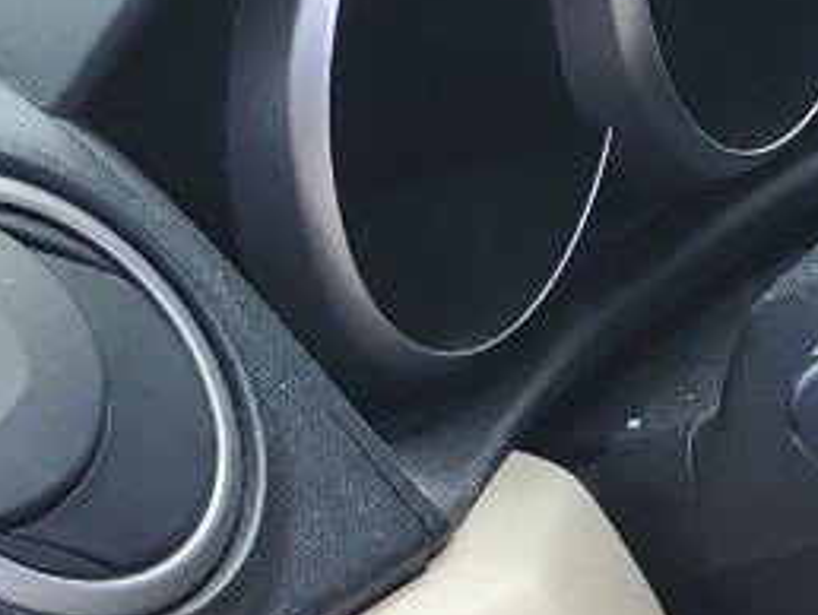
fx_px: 3808
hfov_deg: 9.9
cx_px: 2273
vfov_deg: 9.0
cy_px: 989
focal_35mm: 161
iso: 50
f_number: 1.5
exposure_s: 1/476
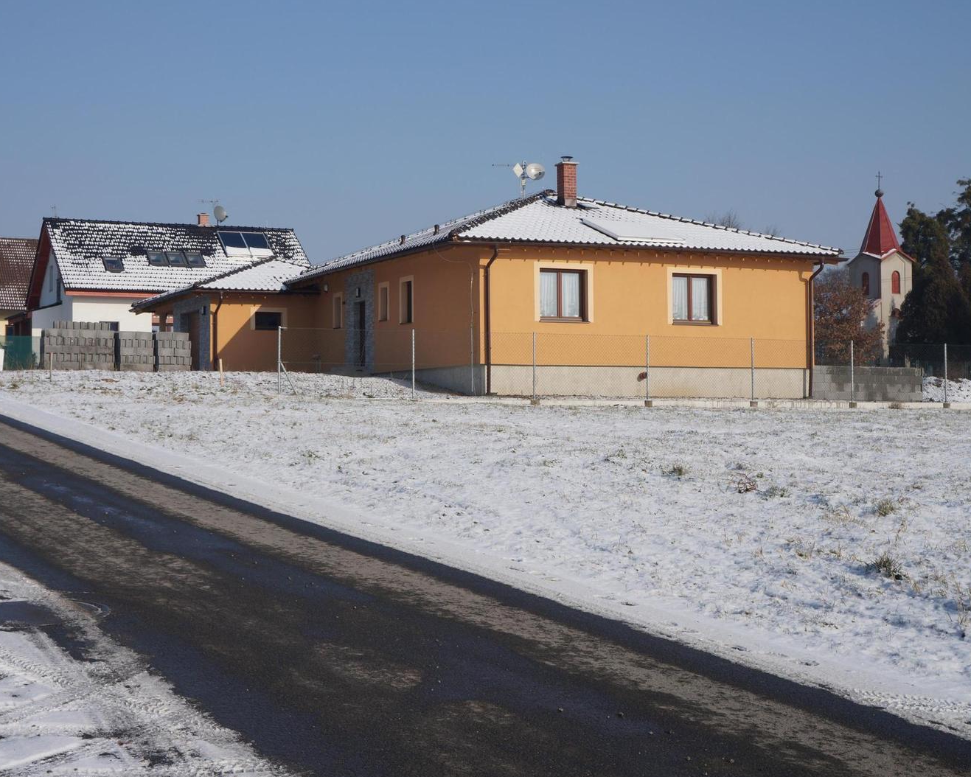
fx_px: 1425
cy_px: 390
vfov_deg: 30.5
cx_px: 403
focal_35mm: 50
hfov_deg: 37.5
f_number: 11
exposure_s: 1/200
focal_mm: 29
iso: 100
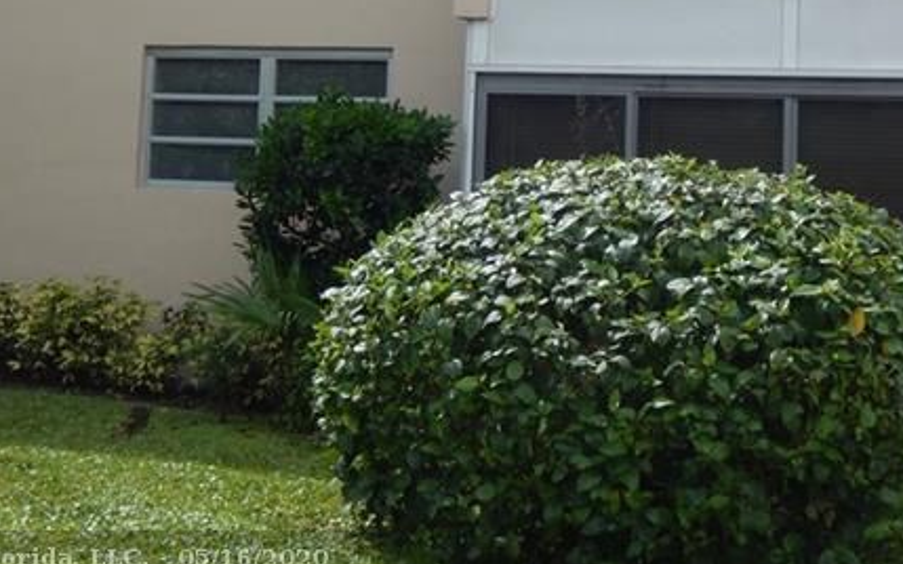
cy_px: -17
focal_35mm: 81
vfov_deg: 15.8
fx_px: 1993
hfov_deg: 25.5
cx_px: 518
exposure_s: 1/640
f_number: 4.2
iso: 125
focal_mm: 7.3
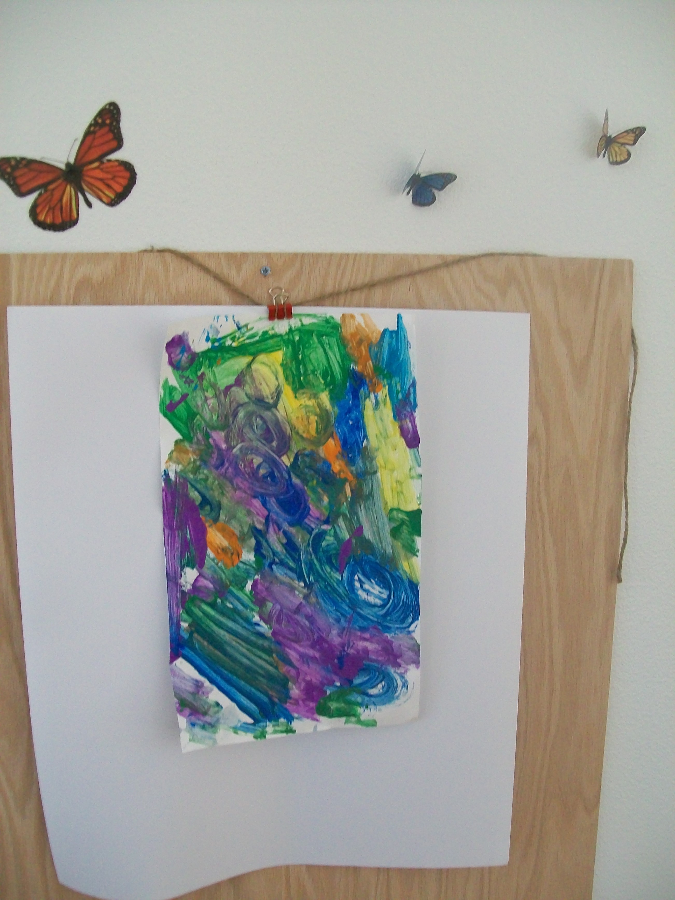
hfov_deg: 39.7
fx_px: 936
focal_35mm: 36
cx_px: 338
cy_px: 450
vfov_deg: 51.4
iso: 160
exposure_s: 1/20
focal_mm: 6
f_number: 2.7
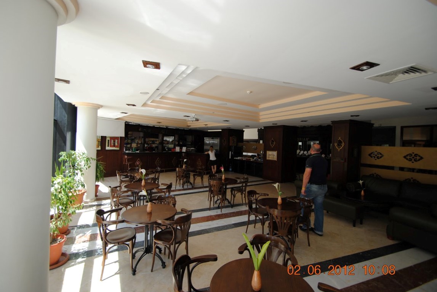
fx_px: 182
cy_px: 146
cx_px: 218
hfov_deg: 100.3
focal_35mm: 15
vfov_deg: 77.5
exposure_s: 1/160
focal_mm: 10
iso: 100
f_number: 3.5
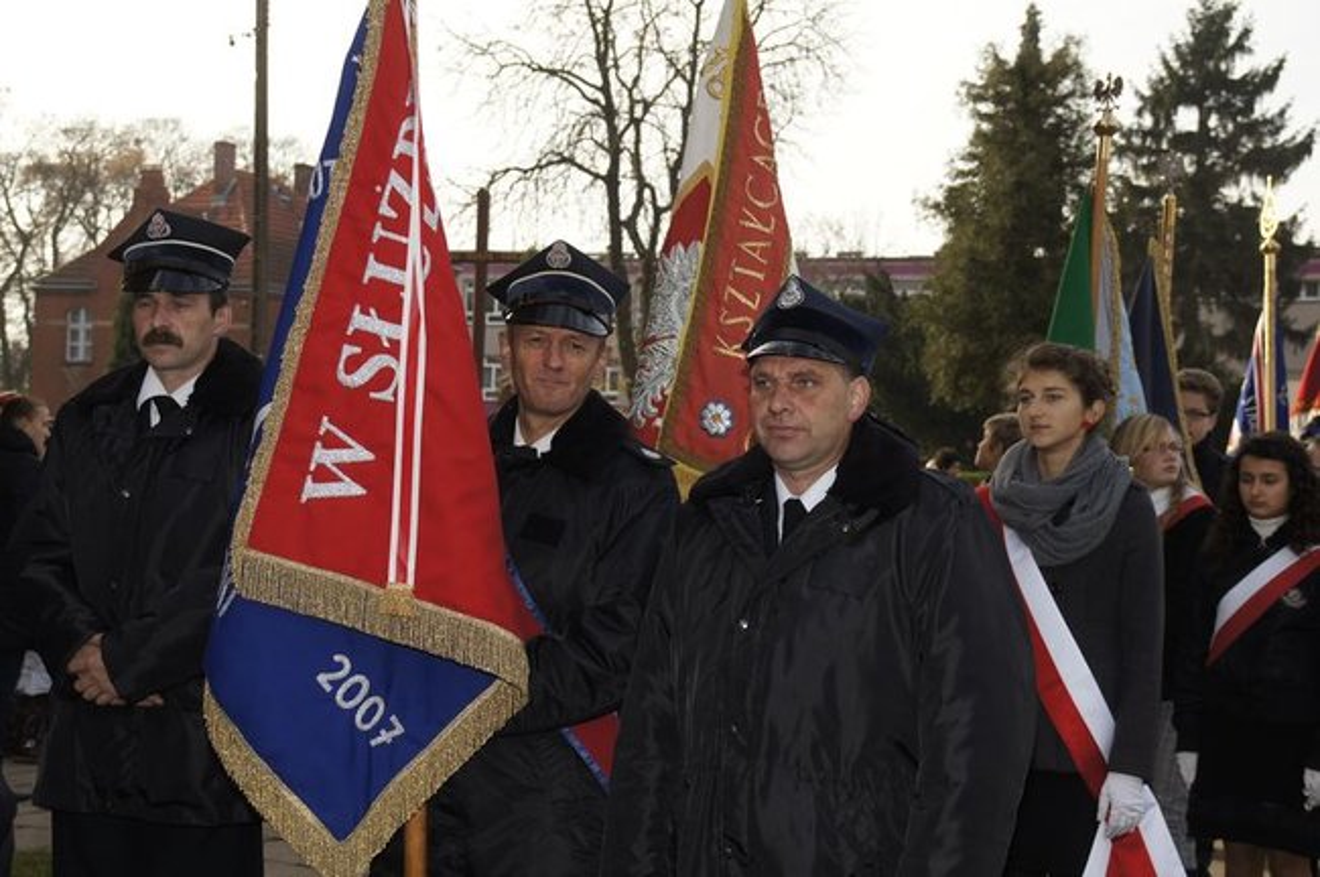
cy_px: 438
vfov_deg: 25.7
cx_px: 660
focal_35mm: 52
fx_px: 1923
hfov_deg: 37.9
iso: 100
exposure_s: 1/160
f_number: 6.3
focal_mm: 35
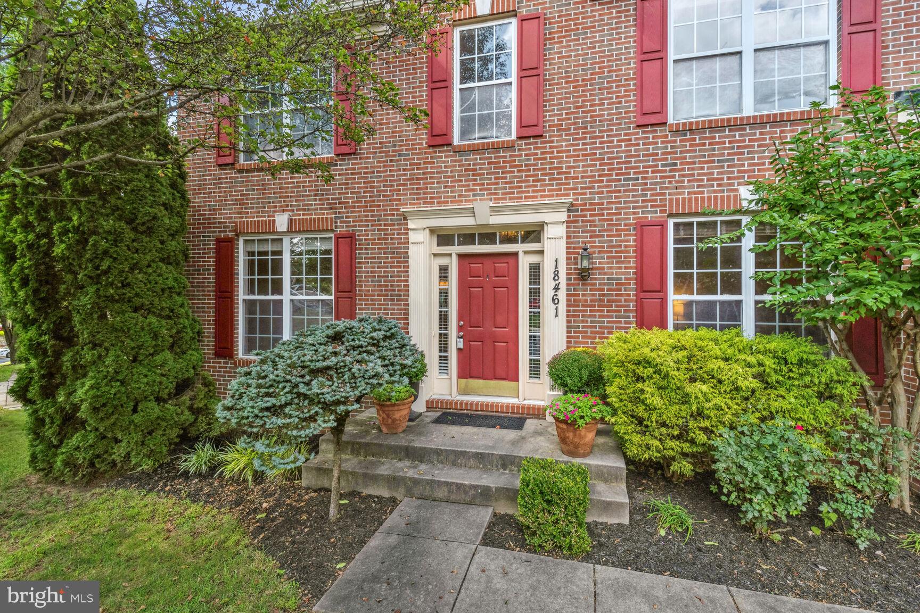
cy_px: 306
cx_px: 460
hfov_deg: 96.7
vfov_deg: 73.7
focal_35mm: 16
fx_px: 409
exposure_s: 1/125
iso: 400
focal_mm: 16
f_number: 8
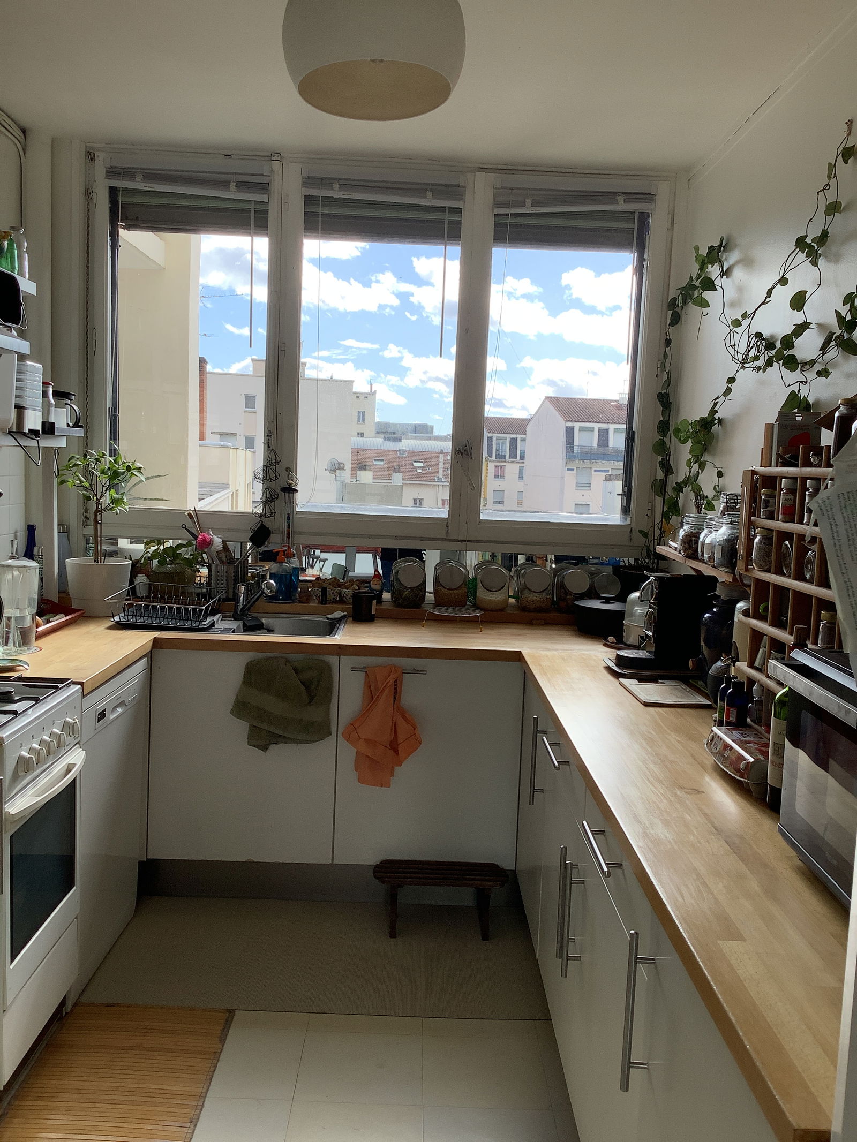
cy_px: 571
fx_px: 1023
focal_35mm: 31
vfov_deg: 58.3
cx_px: 428
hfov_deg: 45.4
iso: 25
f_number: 2.4
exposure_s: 1/286
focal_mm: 3.3
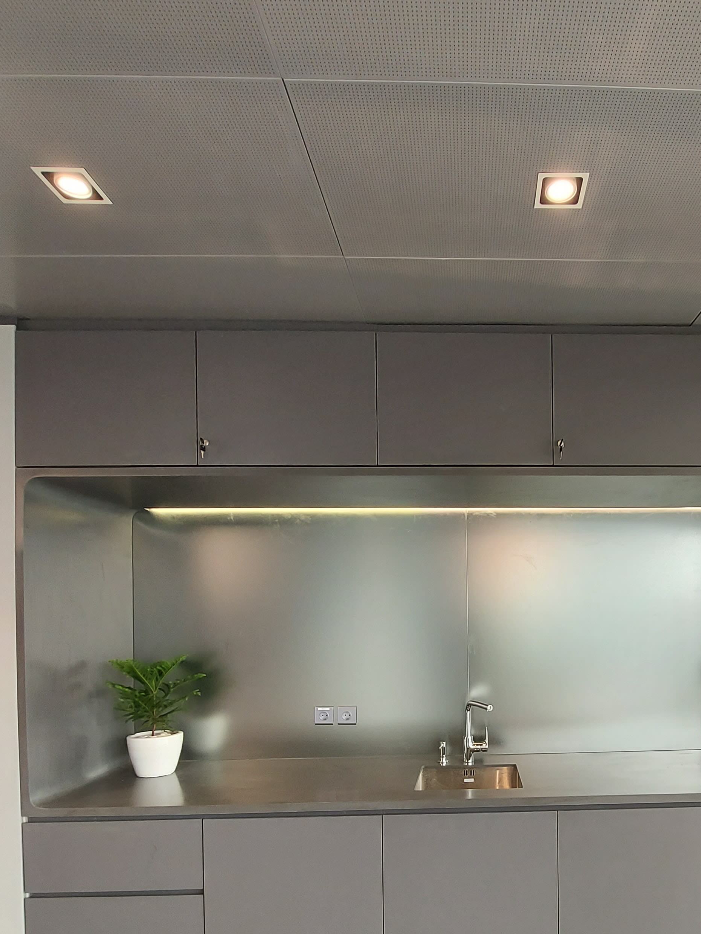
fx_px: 567
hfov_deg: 61.1
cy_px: 614
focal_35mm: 21
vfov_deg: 76.7
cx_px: 493
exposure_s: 1/50
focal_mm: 1.74
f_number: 2.2
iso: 64
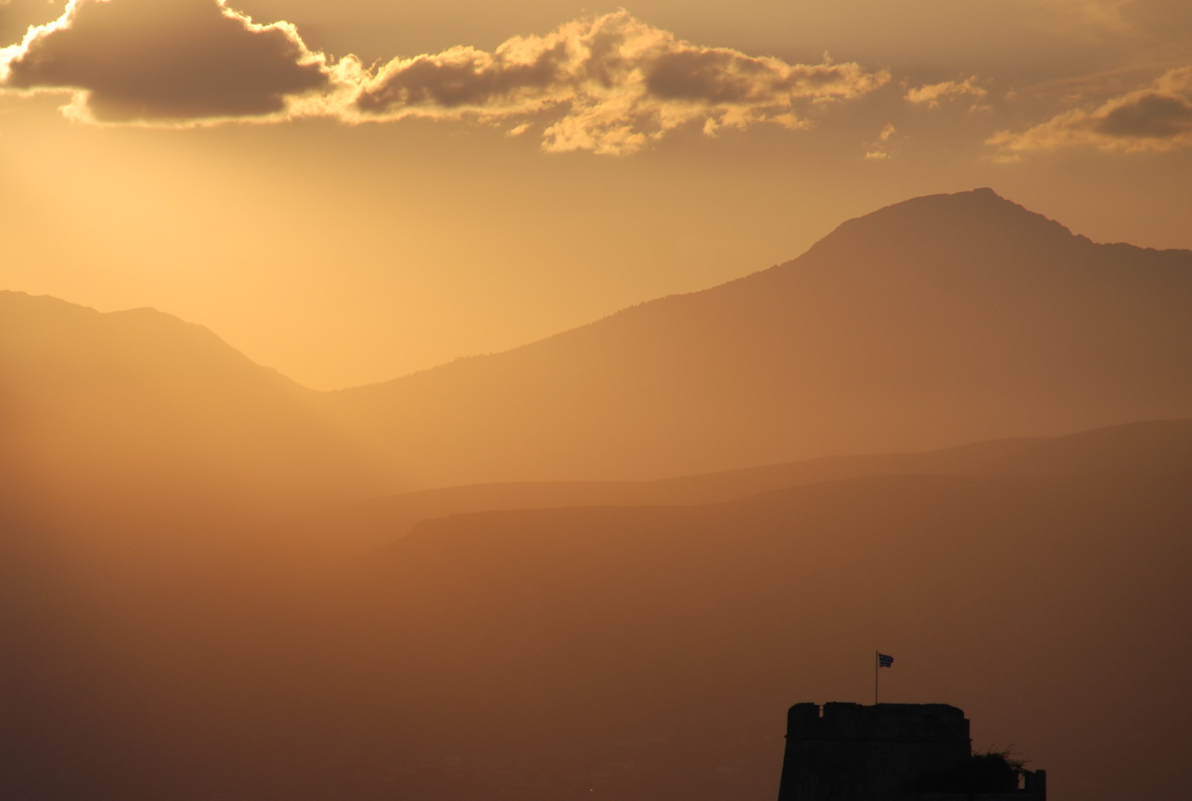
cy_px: 528
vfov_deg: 4.4
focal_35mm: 317
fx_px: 10508
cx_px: 478
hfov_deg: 6.5
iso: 100
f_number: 6
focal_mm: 155
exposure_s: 1/800
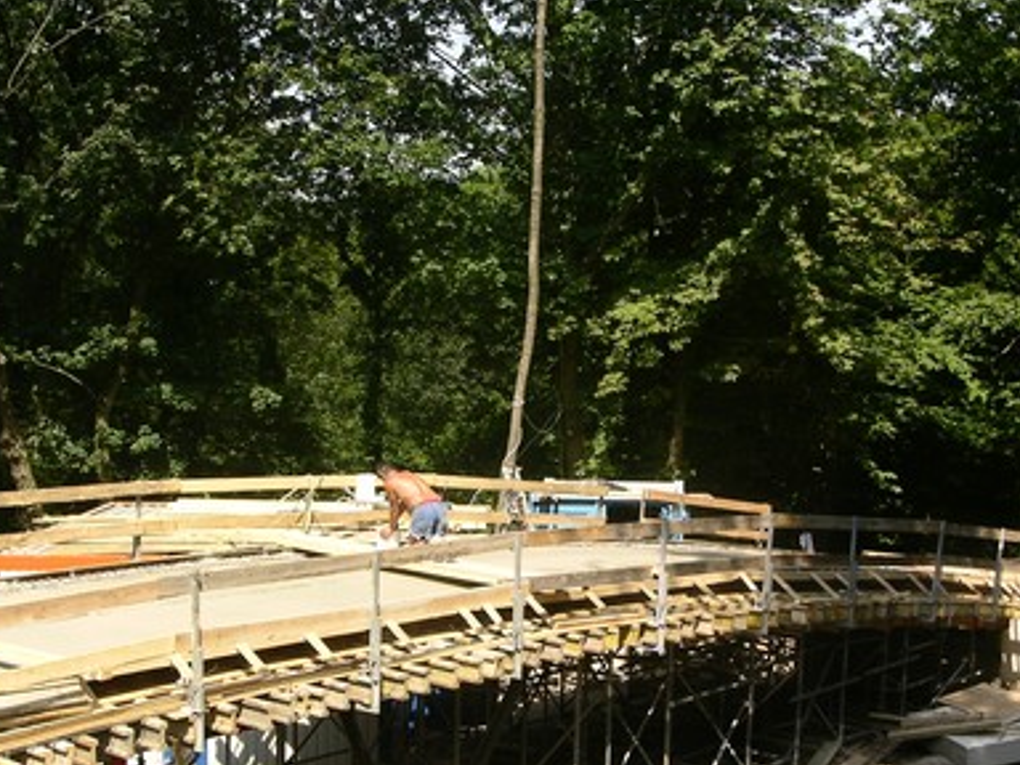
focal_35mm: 56
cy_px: 509
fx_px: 1650
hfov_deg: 34.3
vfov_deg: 26.0
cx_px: 479
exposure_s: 1/81.9
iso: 50
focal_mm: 8.9
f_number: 7.1
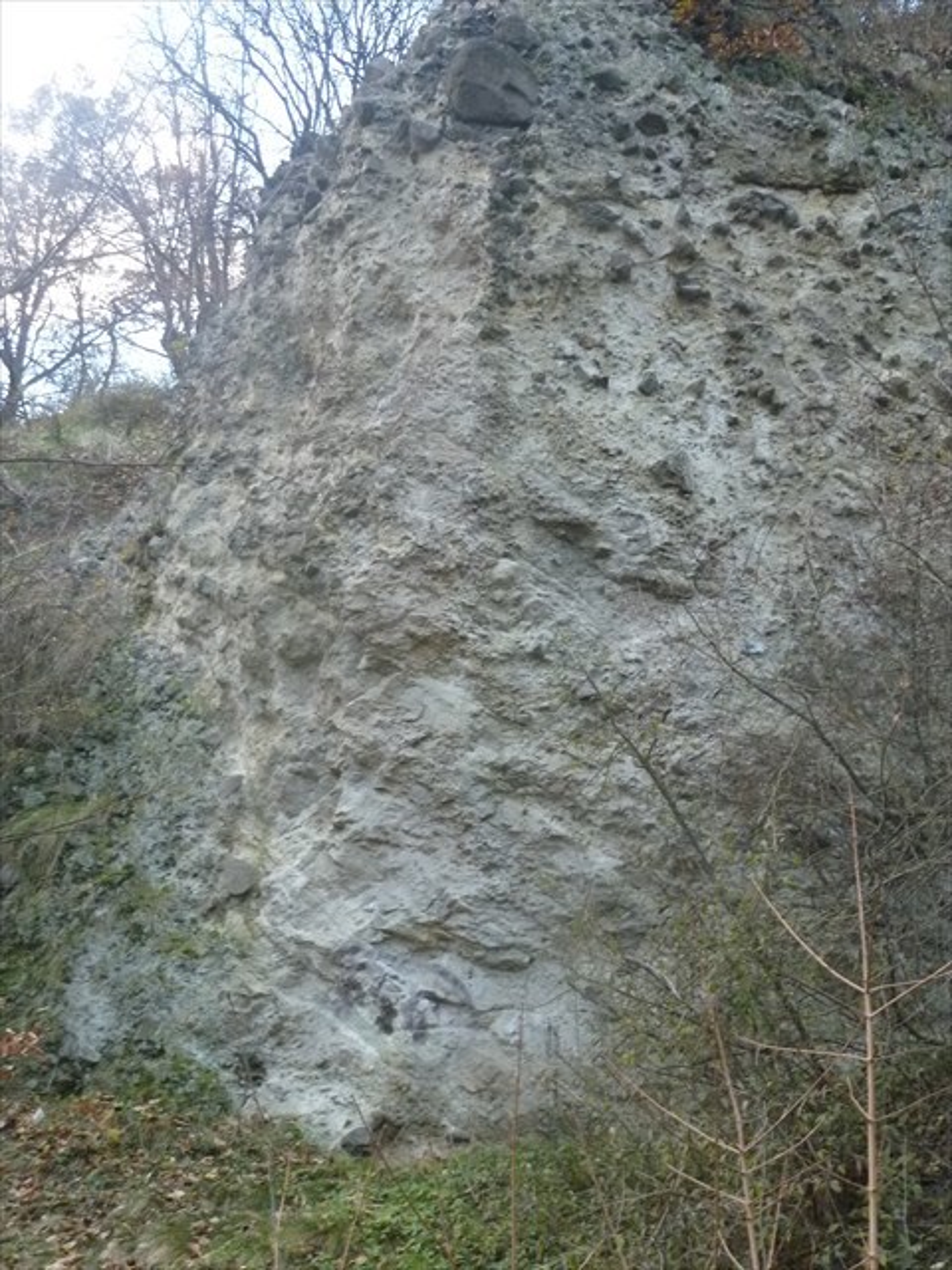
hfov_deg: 36.0
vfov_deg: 46.8
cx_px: 476
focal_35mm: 40
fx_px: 1467
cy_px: 635
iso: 400
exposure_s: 1/30
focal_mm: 6.5
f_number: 3.6
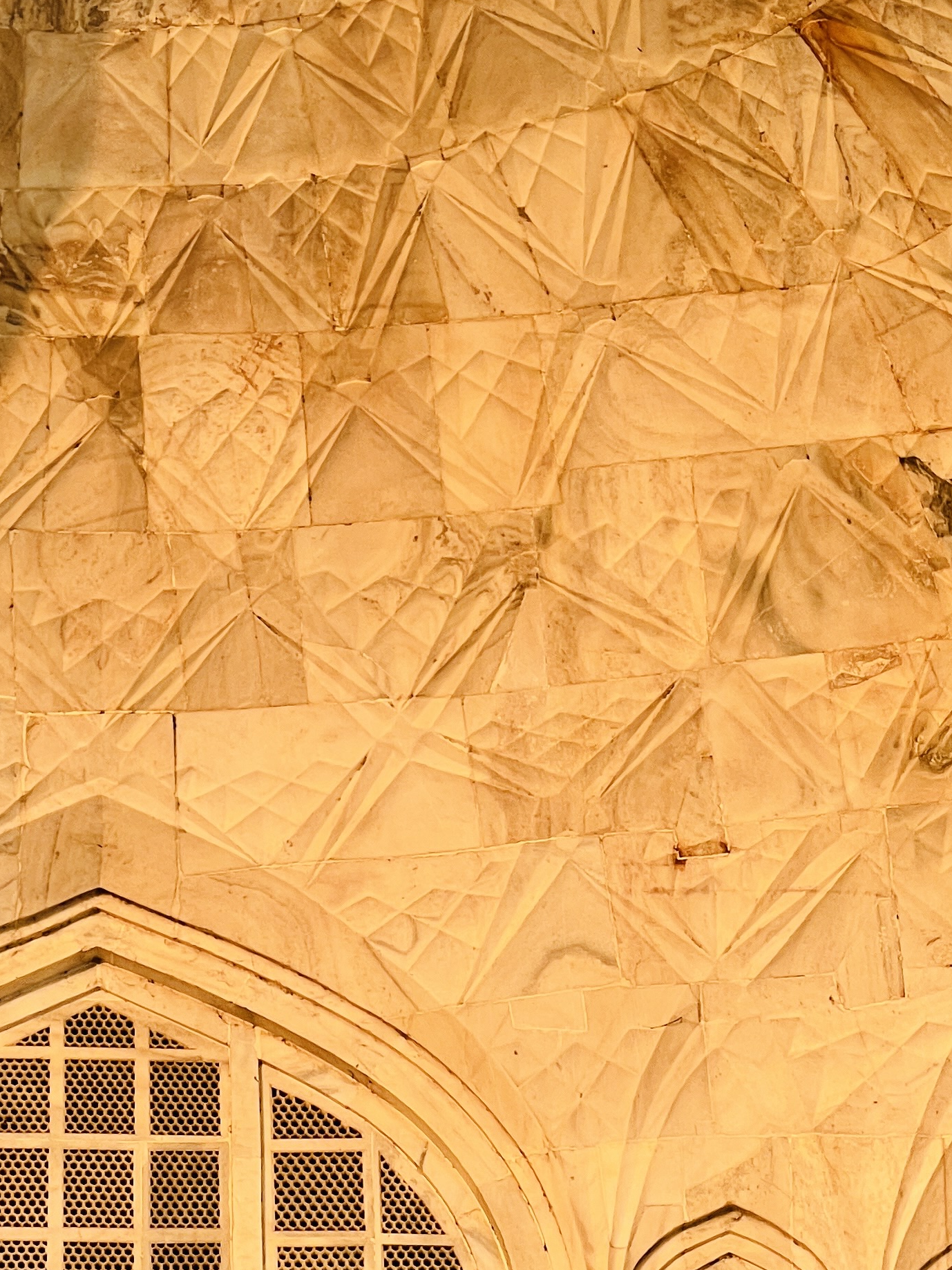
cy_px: -38
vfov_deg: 11.6
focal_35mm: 169
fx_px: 6196
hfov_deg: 8.8
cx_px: 81
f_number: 2.8
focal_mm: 9
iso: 32
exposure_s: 1/139
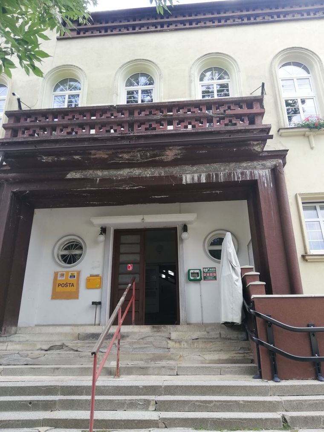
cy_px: 216
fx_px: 324
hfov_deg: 53.1
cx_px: 162
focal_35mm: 26
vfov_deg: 67.3
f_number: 2.2
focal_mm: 3.81
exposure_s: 1/100
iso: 50
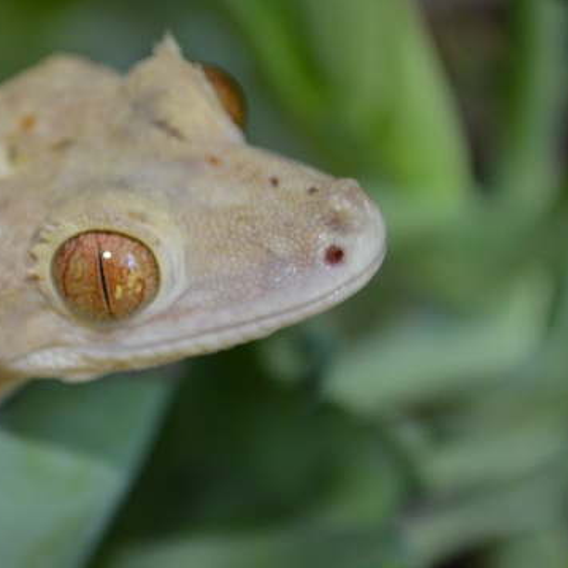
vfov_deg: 12.9
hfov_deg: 12.9
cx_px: 92
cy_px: 207
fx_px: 2503
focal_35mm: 135
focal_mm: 55
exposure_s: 1/60
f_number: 5.6
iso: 720
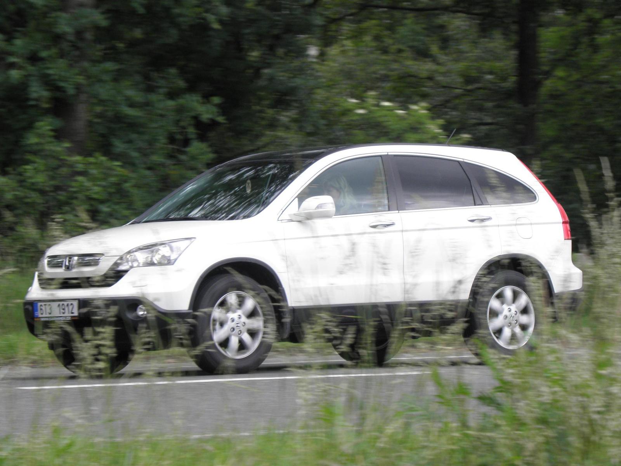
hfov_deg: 10.4
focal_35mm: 190
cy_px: 233
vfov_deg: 7.8
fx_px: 3409
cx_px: 310
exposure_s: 1/250
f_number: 4.5
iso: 100
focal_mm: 33.86
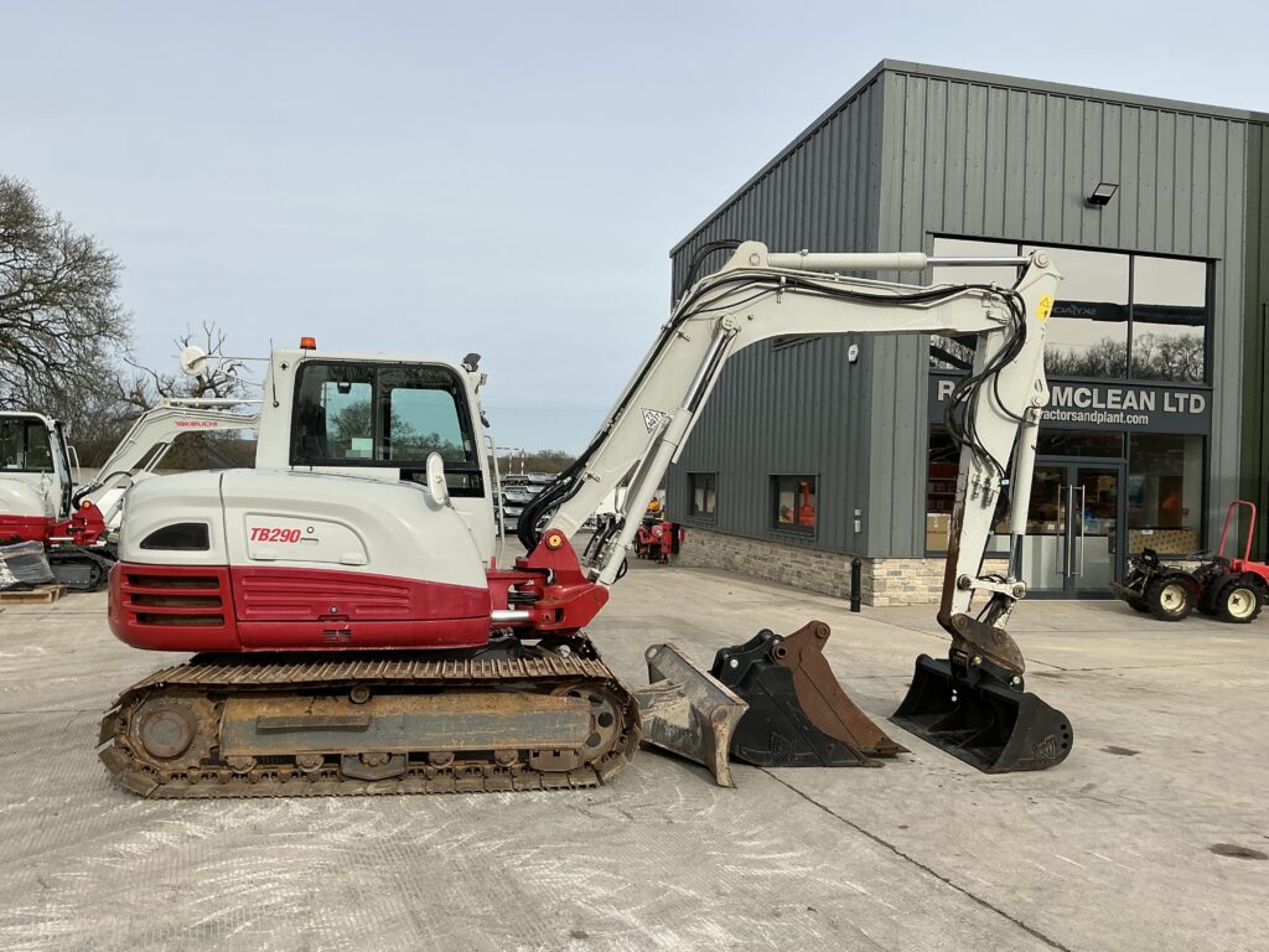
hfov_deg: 63.4
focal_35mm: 28
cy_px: 476
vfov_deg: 49.7
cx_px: 634
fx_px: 1026
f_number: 1.8
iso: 25
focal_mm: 3
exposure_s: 1/1848
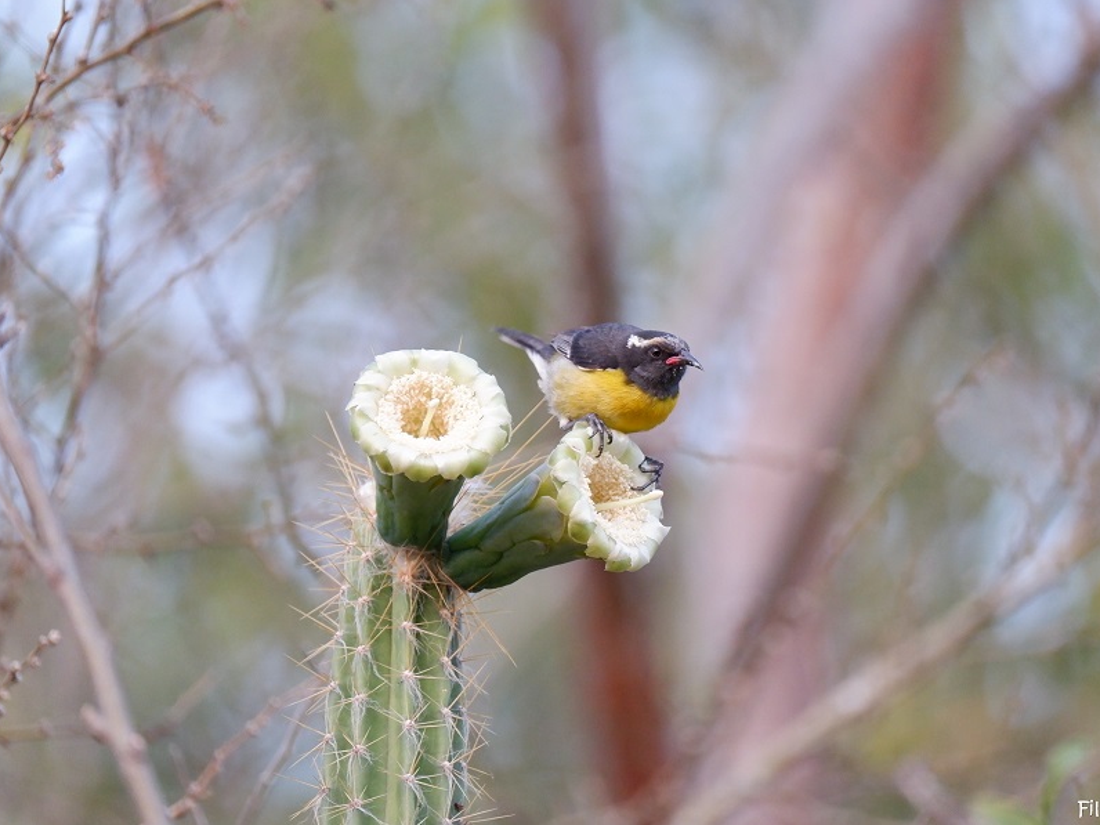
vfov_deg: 2.3
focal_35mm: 652
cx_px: 608
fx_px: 20719
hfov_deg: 3.0
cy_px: 413
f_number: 5.6
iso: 3200
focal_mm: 400
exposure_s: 1/200
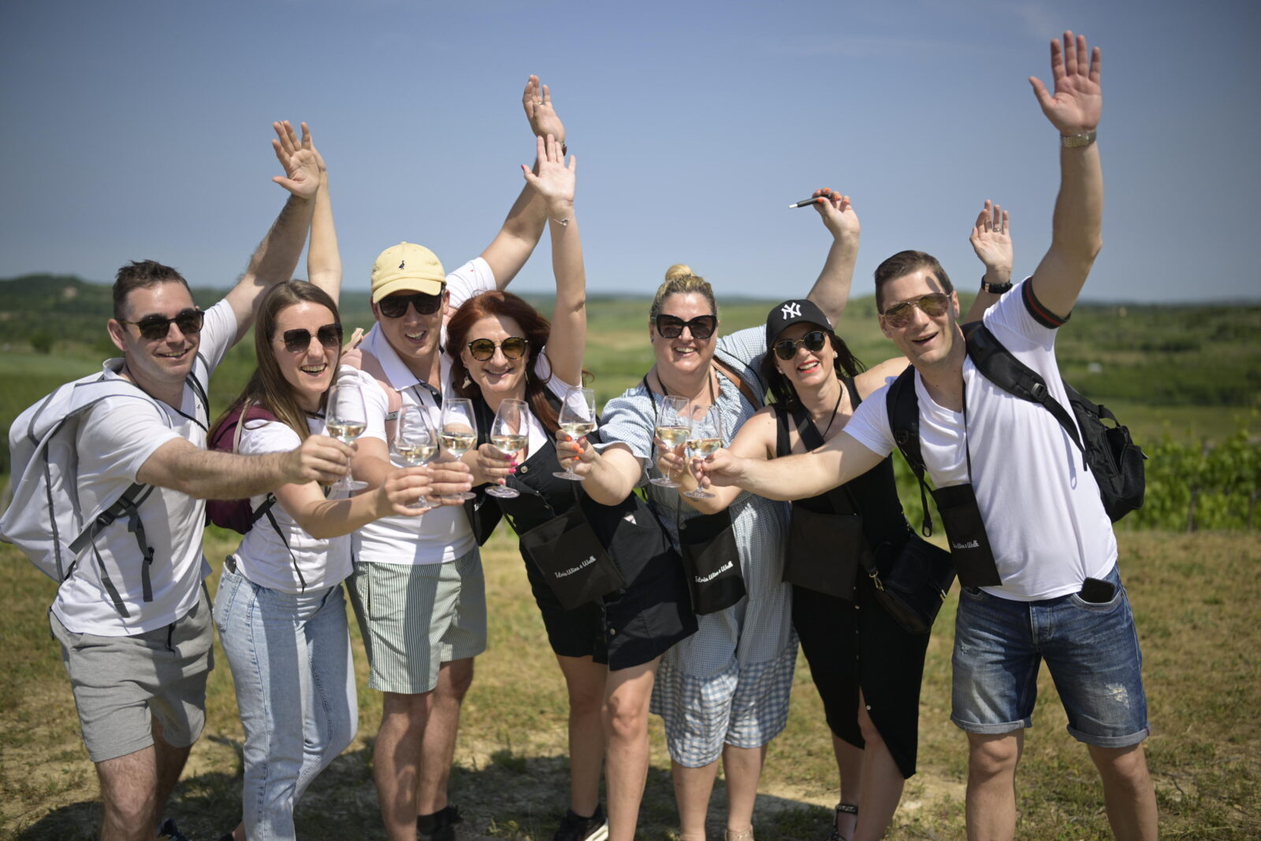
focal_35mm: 35
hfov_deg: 54.4
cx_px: 630
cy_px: 420
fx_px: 1226
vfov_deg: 37.9
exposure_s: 1/6400
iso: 80
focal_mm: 35
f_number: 1.4
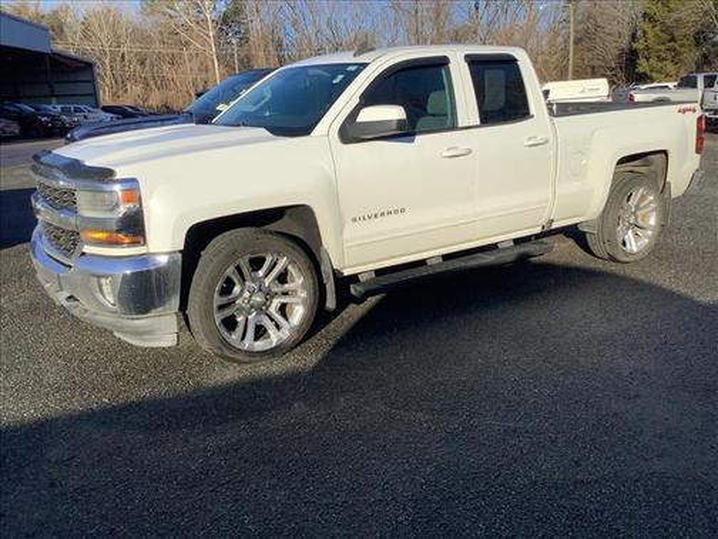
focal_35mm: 31
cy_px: 270
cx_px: 359
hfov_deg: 58.4
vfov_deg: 45.4
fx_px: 643
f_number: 2.4
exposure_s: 1/1508
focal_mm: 3.3
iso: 25
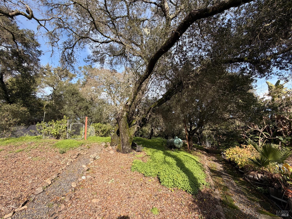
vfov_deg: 85.7
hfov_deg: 102.1
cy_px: 110
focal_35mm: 14
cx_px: 146
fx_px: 118
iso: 50
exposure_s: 1/502
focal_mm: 2.22
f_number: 2.2
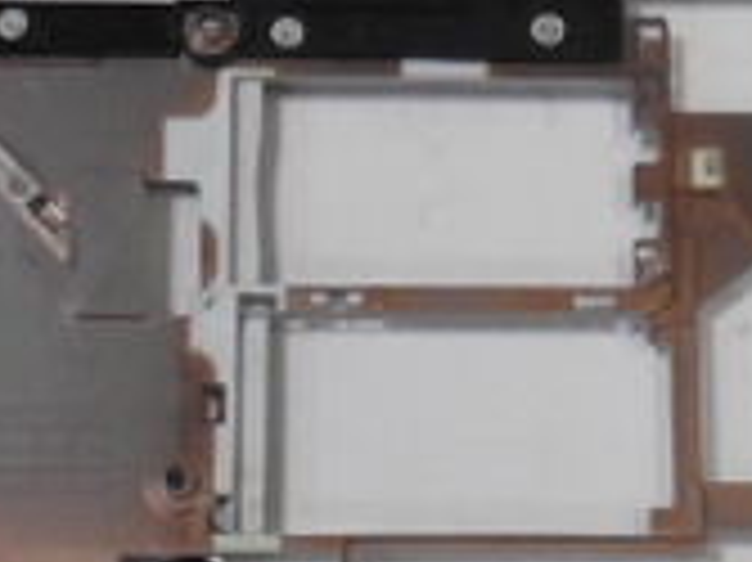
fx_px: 2496
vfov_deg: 12.7
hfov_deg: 17.1
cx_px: 455
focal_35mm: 115
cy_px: 598
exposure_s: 1/30
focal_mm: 5.3
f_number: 3.8
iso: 320
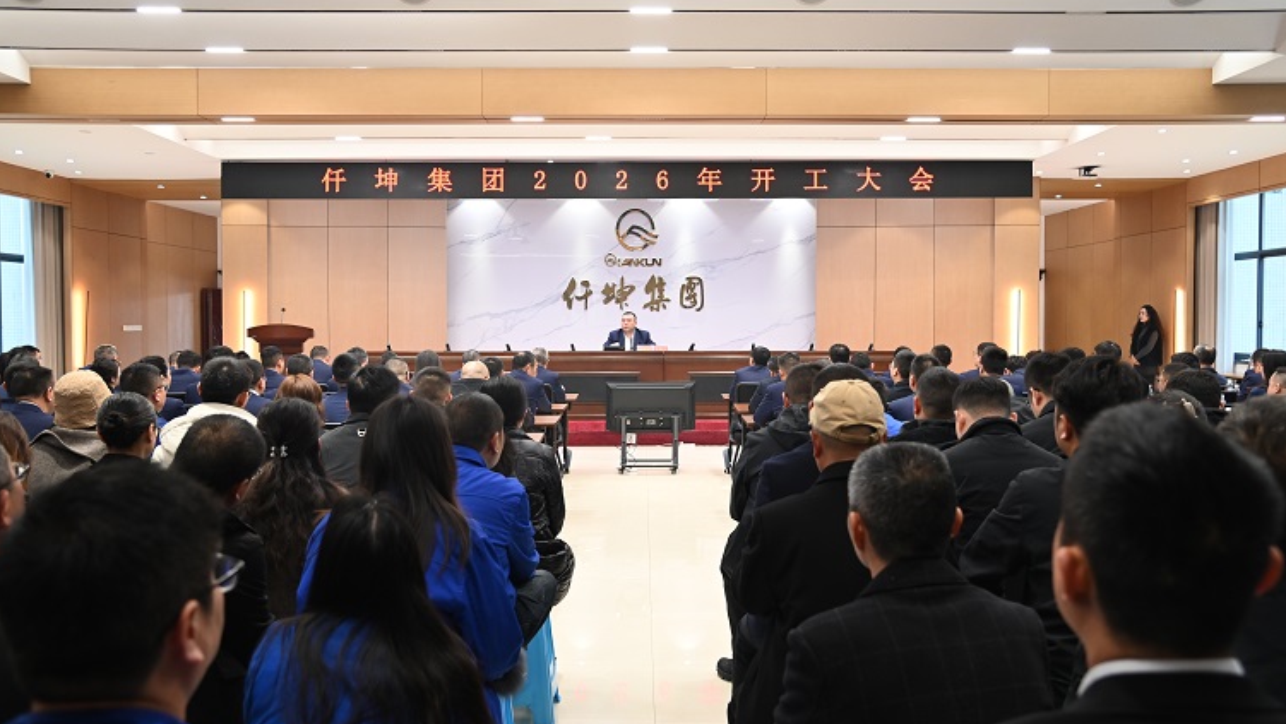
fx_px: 1092
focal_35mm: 32
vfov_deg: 36.7
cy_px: 350
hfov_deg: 61.0
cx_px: 639
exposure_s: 1/80
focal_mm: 30
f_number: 4.5
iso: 1250
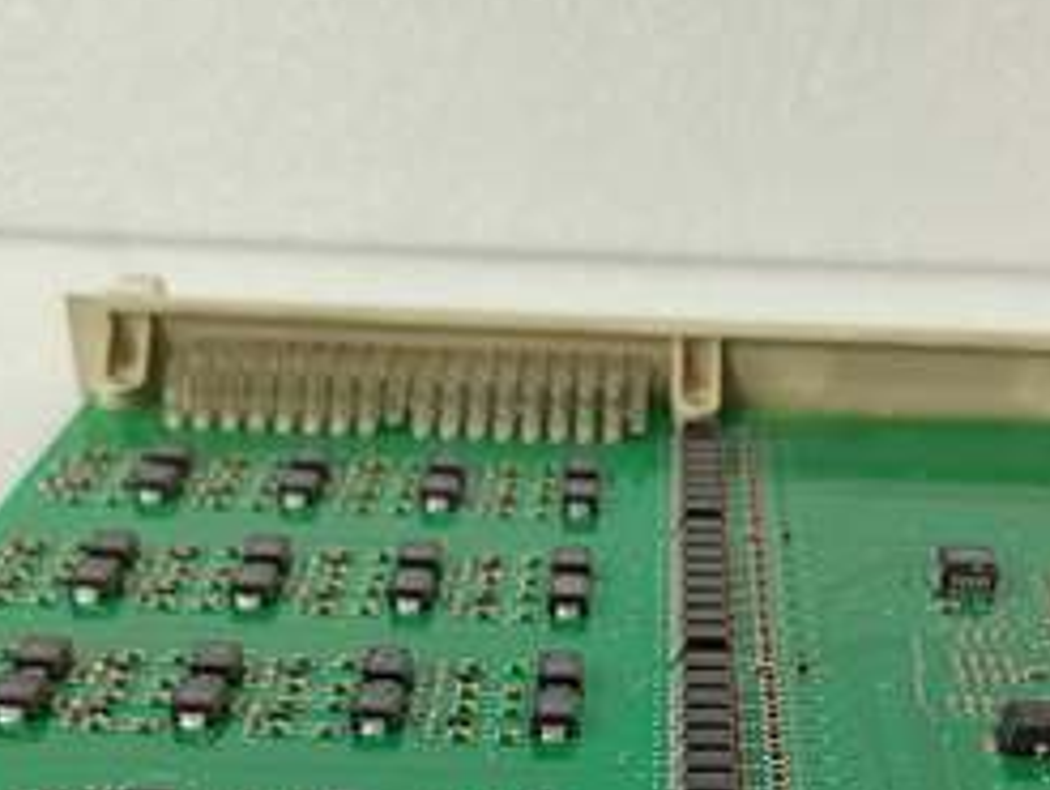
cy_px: 892
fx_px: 1700
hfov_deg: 34.0
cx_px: 704
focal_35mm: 56
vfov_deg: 24.2
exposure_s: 1/50
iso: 1378
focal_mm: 5.52
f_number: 1.9
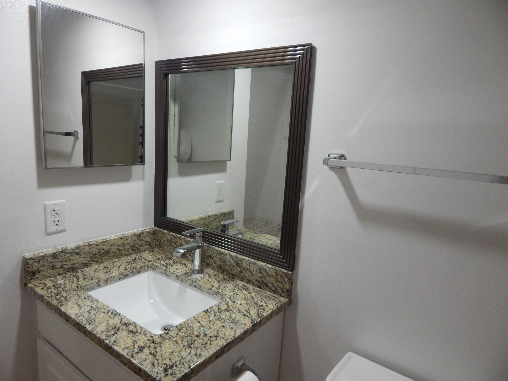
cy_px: 190
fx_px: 323
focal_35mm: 22
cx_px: 254
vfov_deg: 61.1
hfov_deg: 76.4
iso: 250
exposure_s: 1/30
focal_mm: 4
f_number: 3
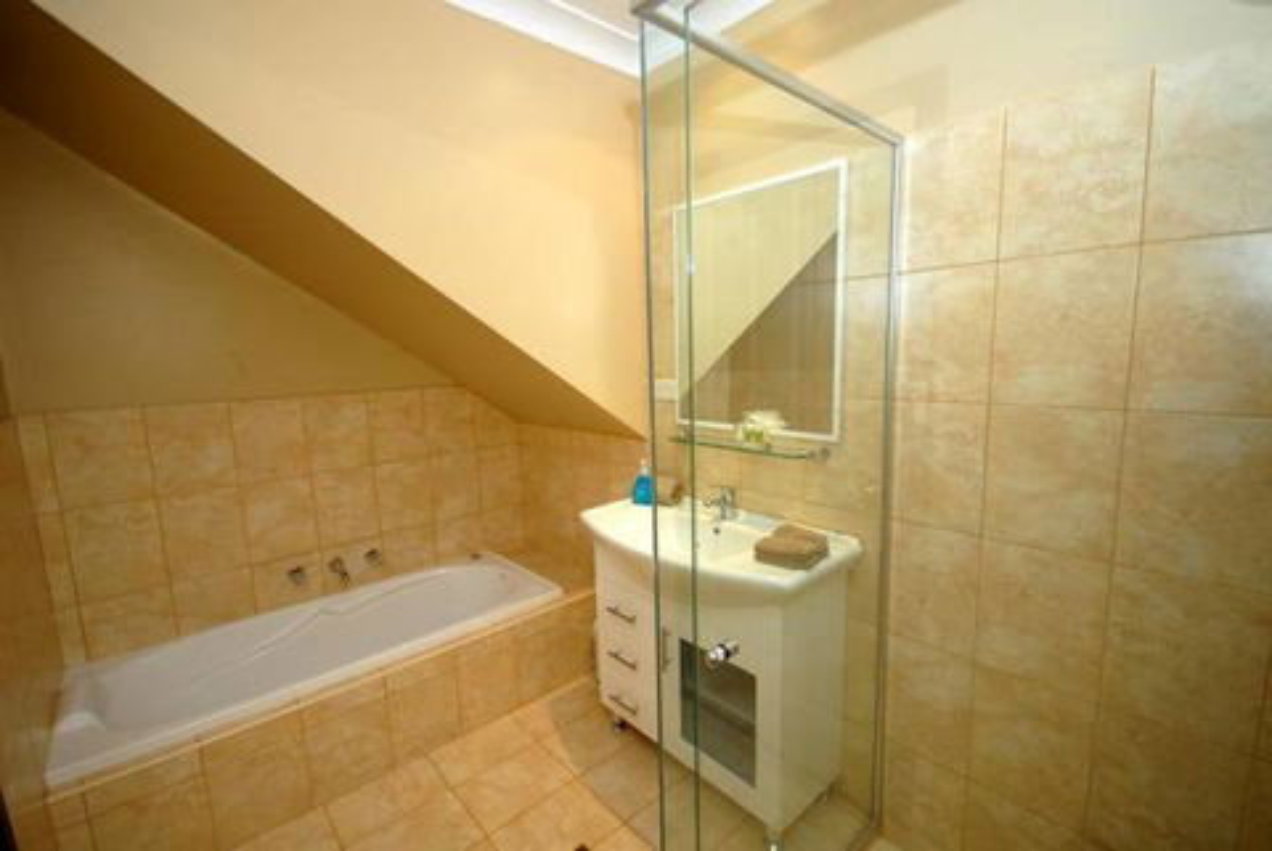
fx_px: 530
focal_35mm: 15
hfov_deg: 100.3
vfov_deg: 77.4
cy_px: 426
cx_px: 636
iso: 200
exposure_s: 1/80
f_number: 4
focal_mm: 10
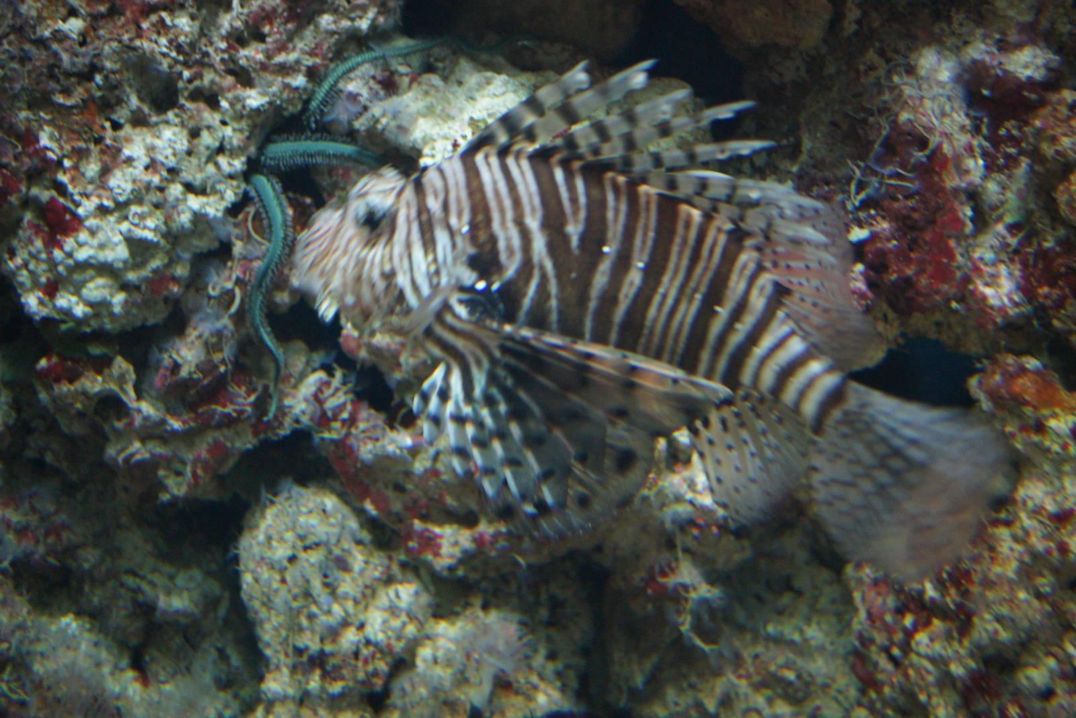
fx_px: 1345
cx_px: 538
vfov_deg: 29.9
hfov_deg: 43.6
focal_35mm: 45
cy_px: 359
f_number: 2.8
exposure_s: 1/20
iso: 1600
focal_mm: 30
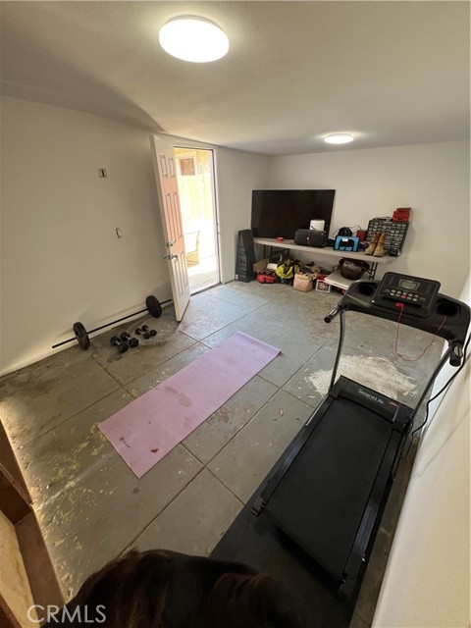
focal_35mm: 13
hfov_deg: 89.9
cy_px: 314
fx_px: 236
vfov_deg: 106.2
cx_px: 236
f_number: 1.8
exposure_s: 1/120
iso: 100
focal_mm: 1.57
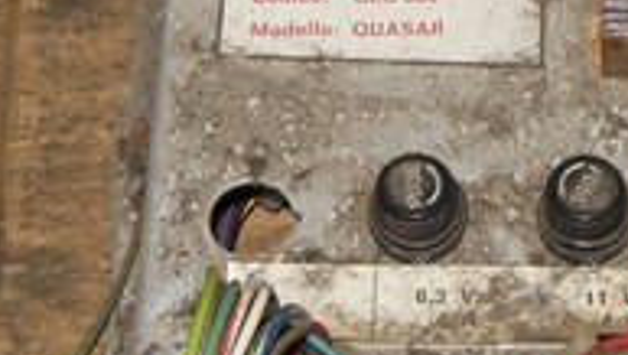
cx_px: 670
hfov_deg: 21.2
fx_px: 1600
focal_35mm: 96
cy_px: 430
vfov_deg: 12.3
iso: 125
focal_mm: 6.8
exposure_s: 1/30
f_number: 3.6
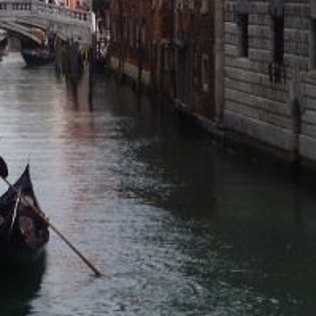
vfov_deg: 8.7
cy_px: -94
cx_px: 145
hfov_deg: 8.8
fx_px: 2055
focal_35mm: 199
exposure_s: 1/320
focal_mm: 10
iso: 100
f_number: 4.4
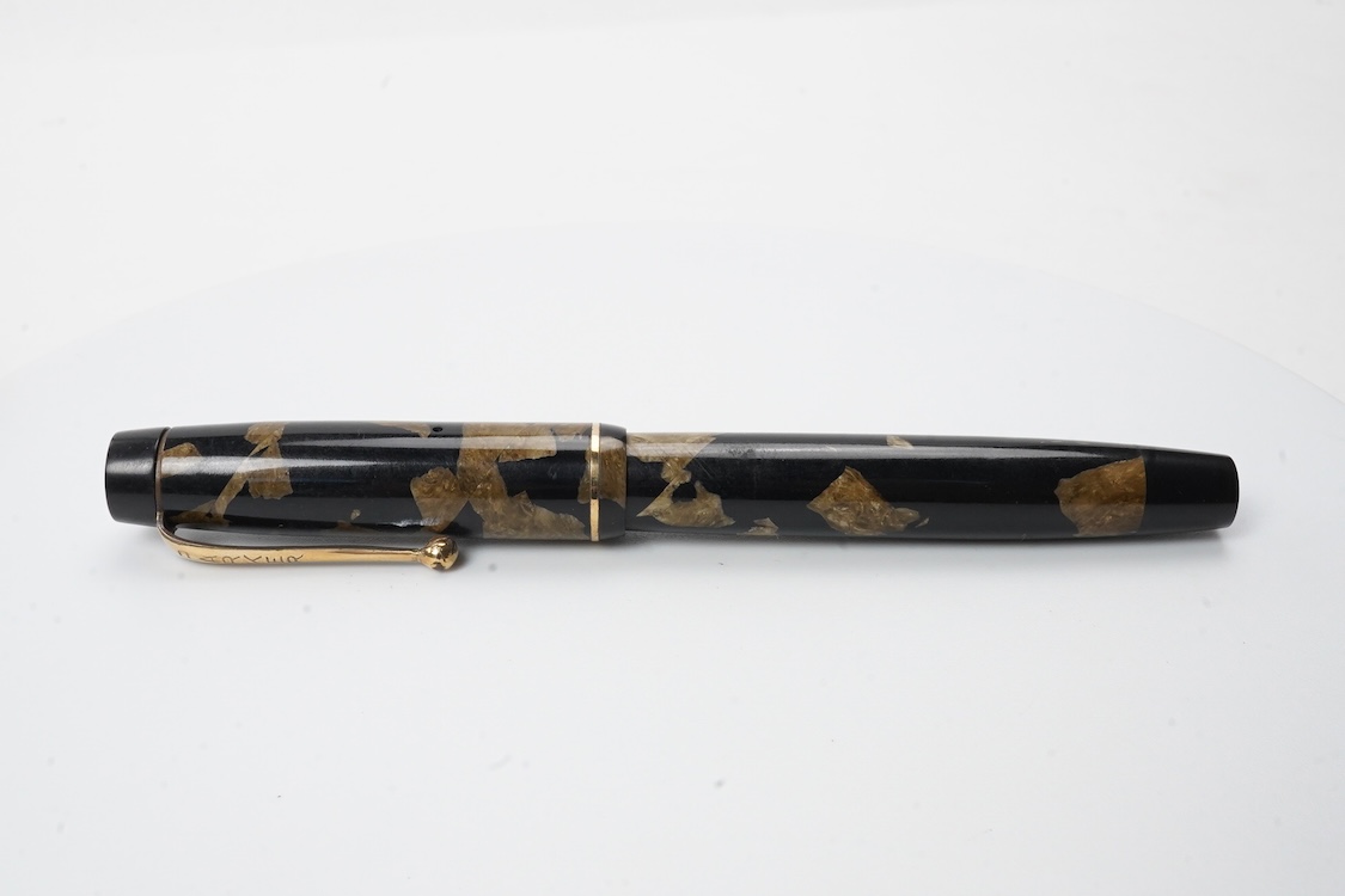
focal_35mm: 45
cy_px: 448
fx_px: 1681
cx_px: 672
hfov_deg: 43.6
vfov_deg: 29.9
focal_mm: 30
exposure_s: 1/100
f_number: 20
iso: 1600
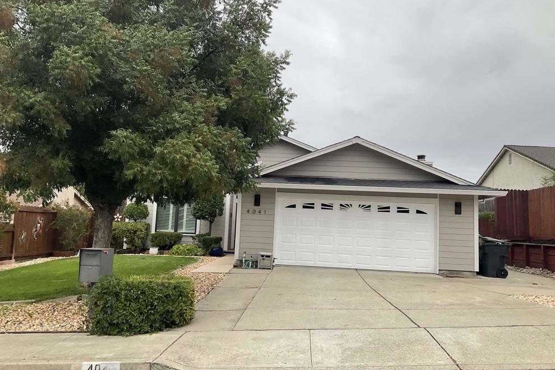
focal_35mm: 31
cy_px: 176
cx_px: 279
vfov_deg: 42.3
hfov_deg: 60.3
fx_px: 478
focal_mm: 3
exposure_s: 1/883
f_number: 1.8
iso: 16
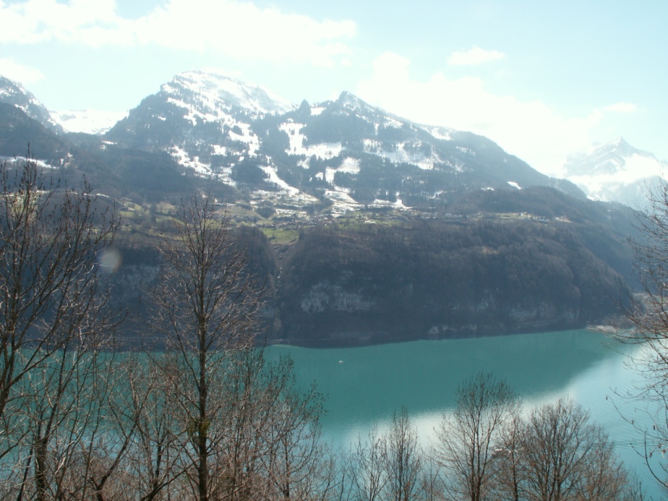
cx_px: 334
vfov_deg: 40.7
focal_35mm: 35
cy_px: 250
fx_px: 675
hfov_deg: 52.6
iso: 50
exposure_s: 1/125
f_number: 8
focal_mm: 5.86
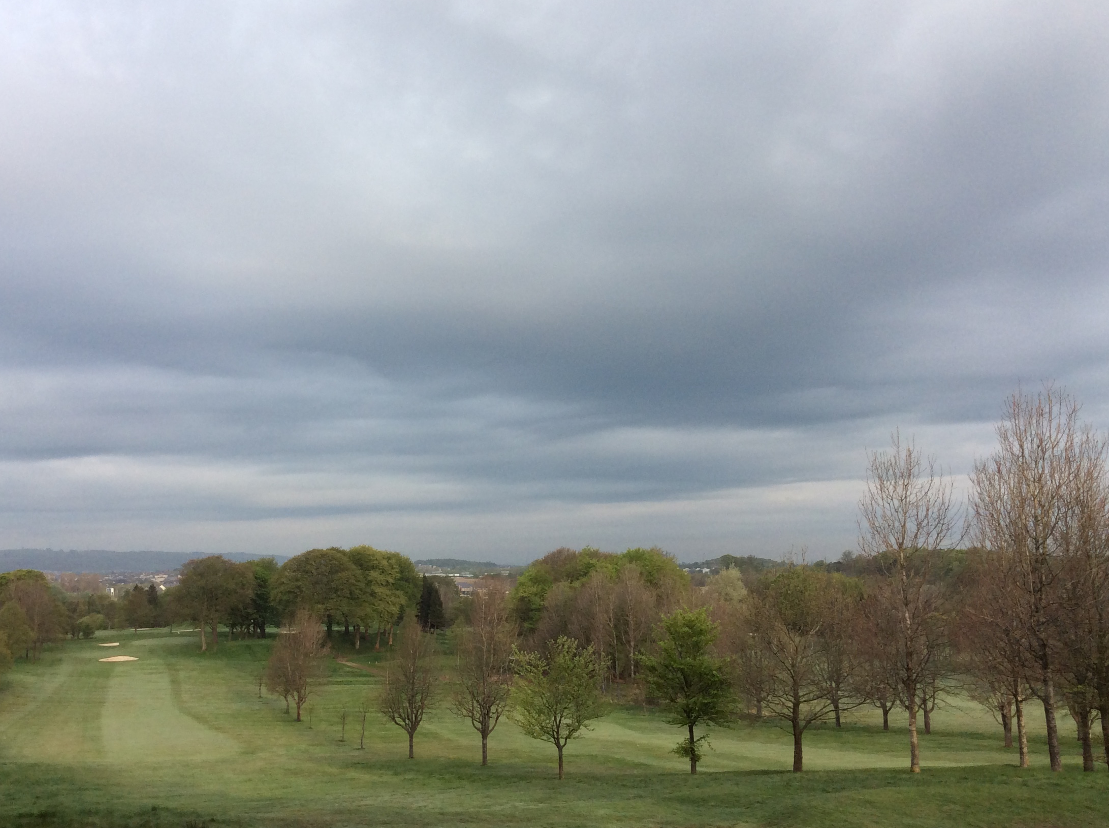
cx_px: 504
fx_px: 1215
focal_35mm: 38
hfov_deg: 49.0
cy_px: 392
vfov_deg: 37.6
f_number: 2.4
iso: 32
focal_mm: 3.3
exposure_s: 1/473
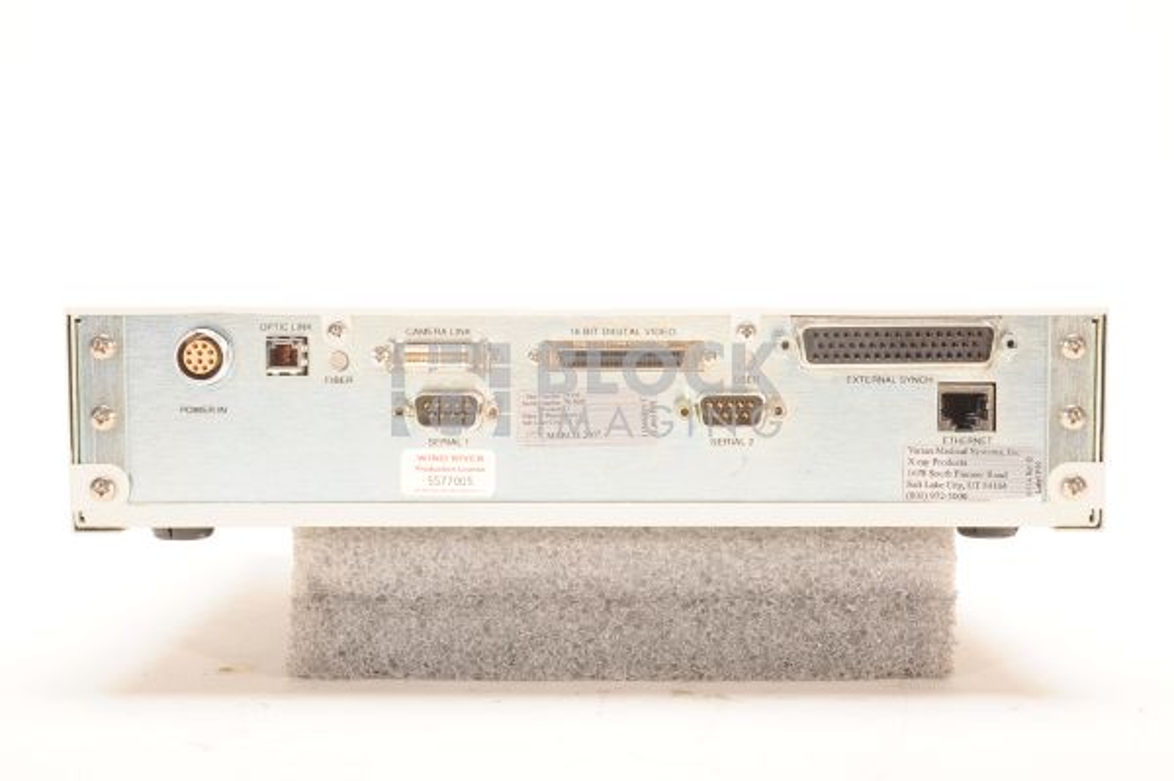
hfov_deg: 39.6
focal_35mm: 50
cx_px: 587
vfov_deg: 26.9
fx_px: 1629
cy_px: 390
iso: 320
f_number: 13
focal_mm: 50
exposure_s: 1/125
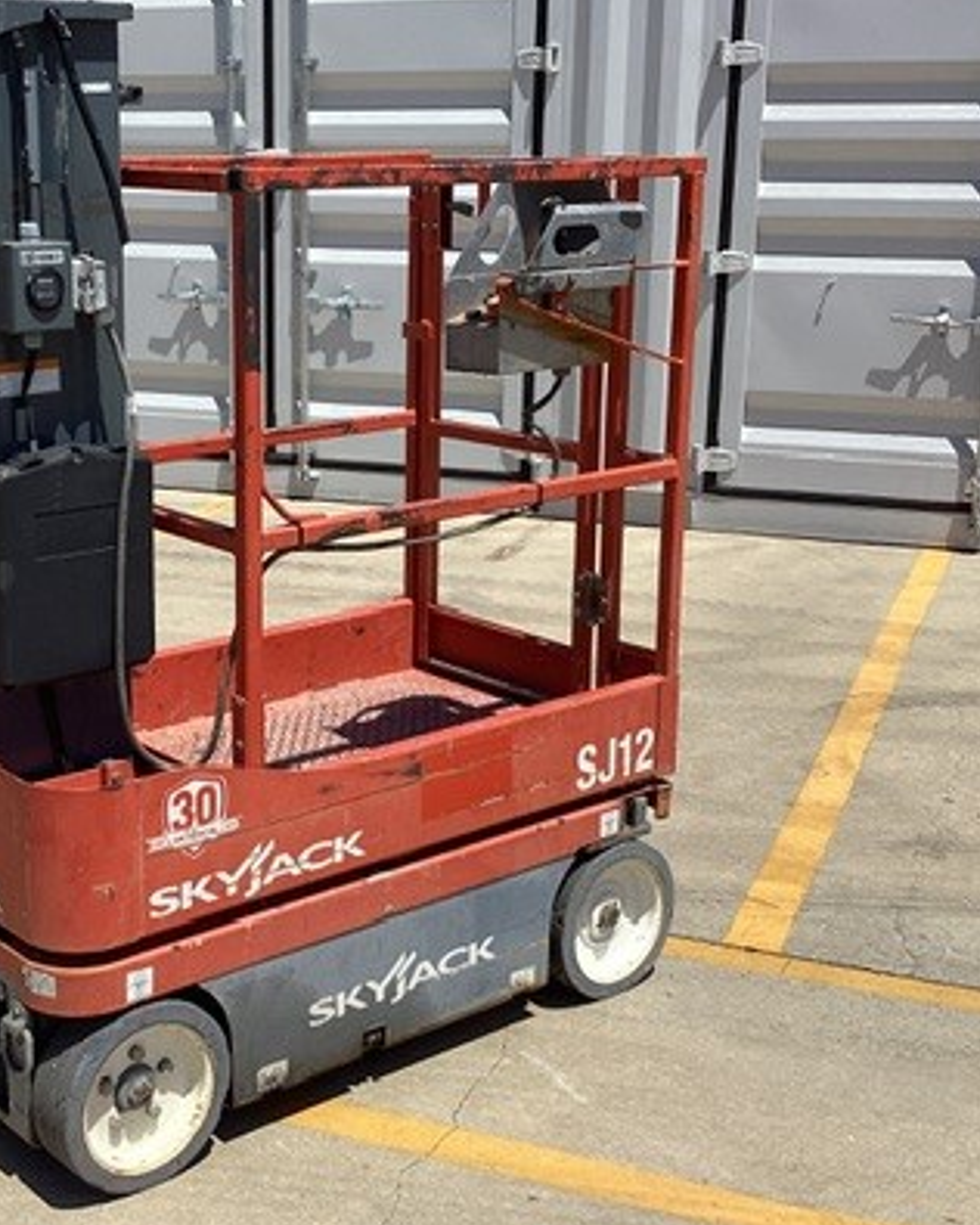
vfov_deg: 38.0
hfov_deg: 30.4
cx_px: 267
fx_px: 1777
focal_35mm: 49
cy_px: 589
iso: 25
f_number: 2.4
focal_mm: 3.3
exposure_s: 1/2037
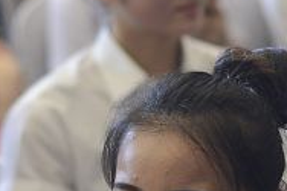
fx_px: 2549
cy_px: 49
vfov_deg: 4.3
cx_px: 154
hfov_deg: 6.4
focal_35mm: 320
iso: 640
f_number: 2
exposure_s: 1/200
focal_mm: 50
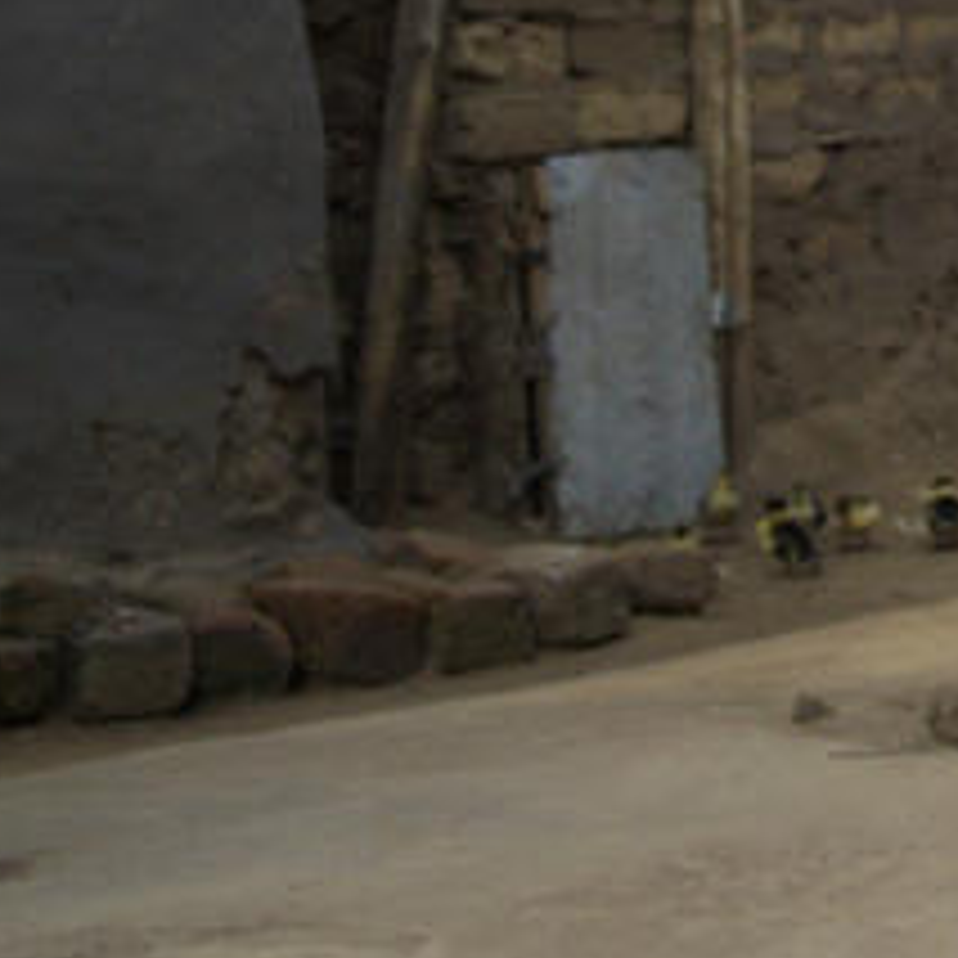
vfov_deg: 9.8
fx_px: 5260
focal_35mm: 168
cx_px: 2267
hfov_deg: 9.3
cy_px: -801
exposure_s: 1/4000
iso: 1000
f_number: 5
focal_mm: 35
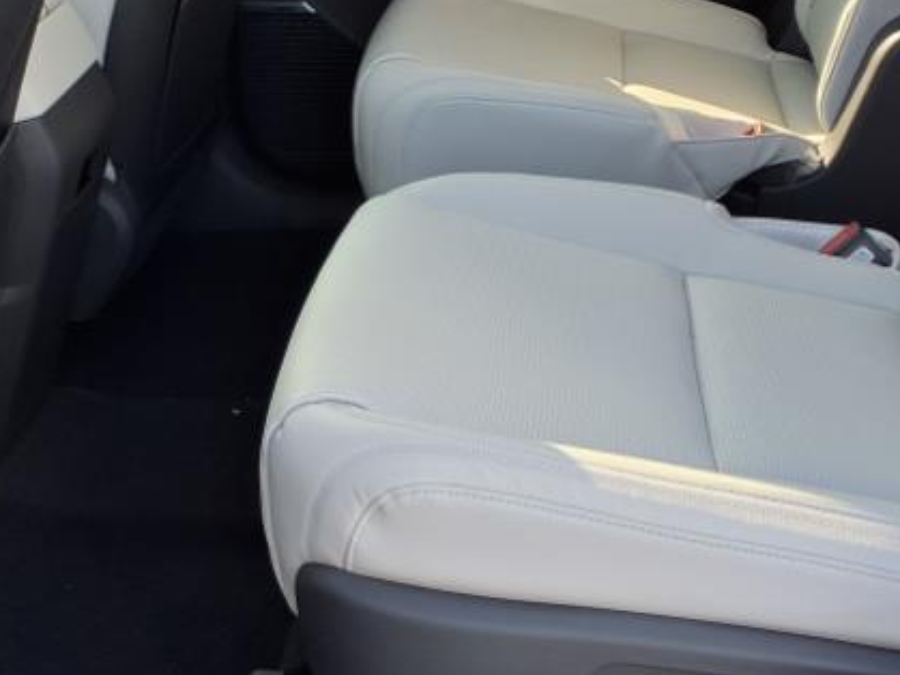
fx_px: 1715
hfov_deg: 28.9
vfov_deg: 22.2
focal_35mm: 66
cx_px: 215
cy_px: 335
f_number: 1.9
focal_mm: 3.58
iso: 40
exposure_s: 1/192
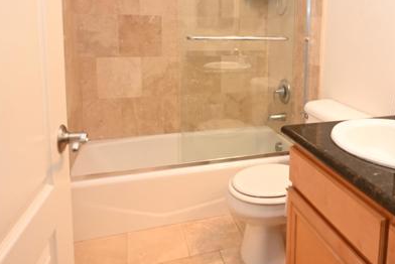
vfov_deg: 40.3
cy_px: 68
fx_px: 349
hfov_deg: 58.1
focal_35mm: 32
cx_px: 252
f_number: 5.6
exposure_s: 1/60
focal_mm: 13
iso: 900
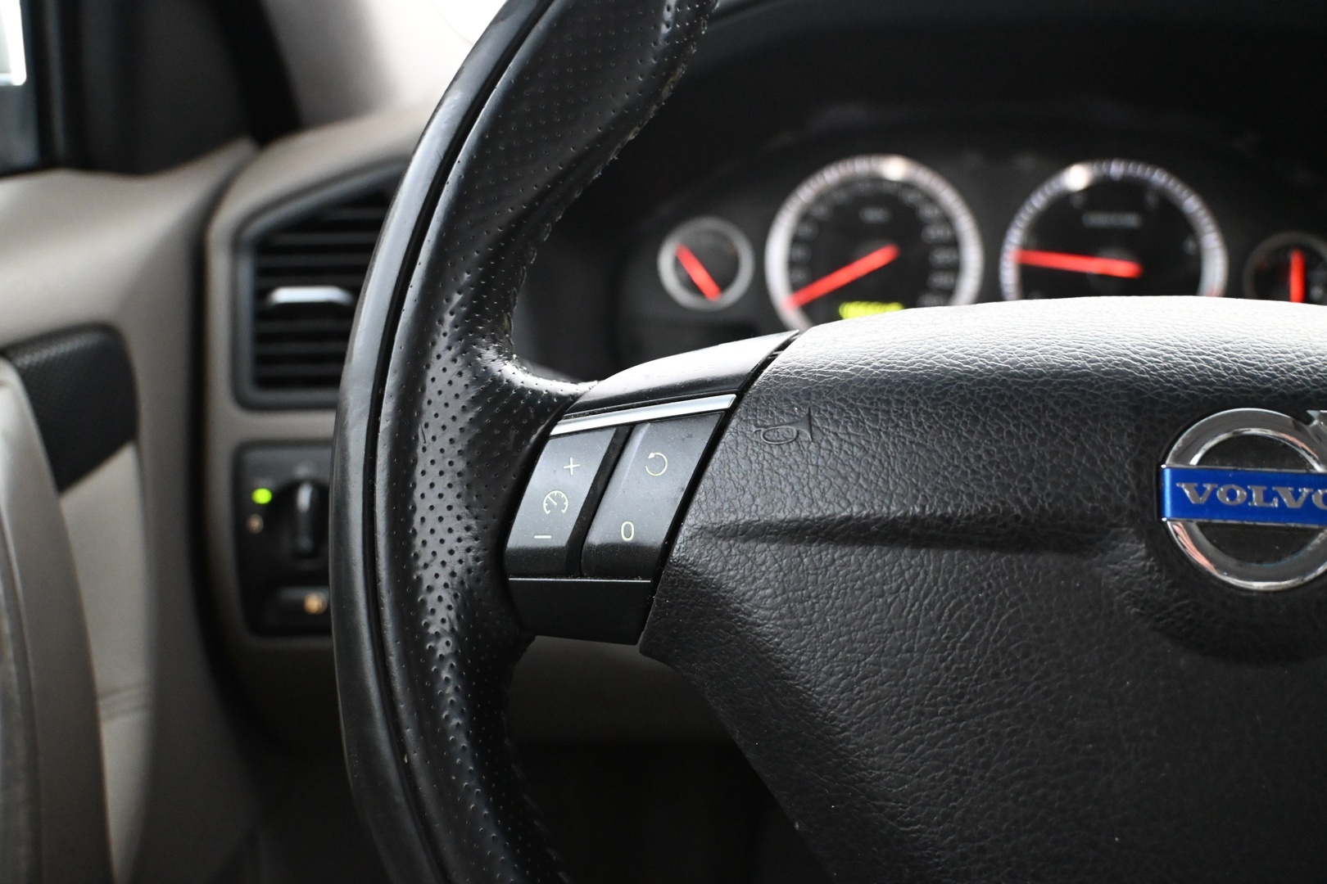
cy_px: 442
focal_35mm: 32
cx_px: 664
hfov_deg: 58.3
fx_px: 1189
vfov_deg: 40.8
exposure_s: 1/30
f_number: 4
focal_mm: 21.5
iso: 4500
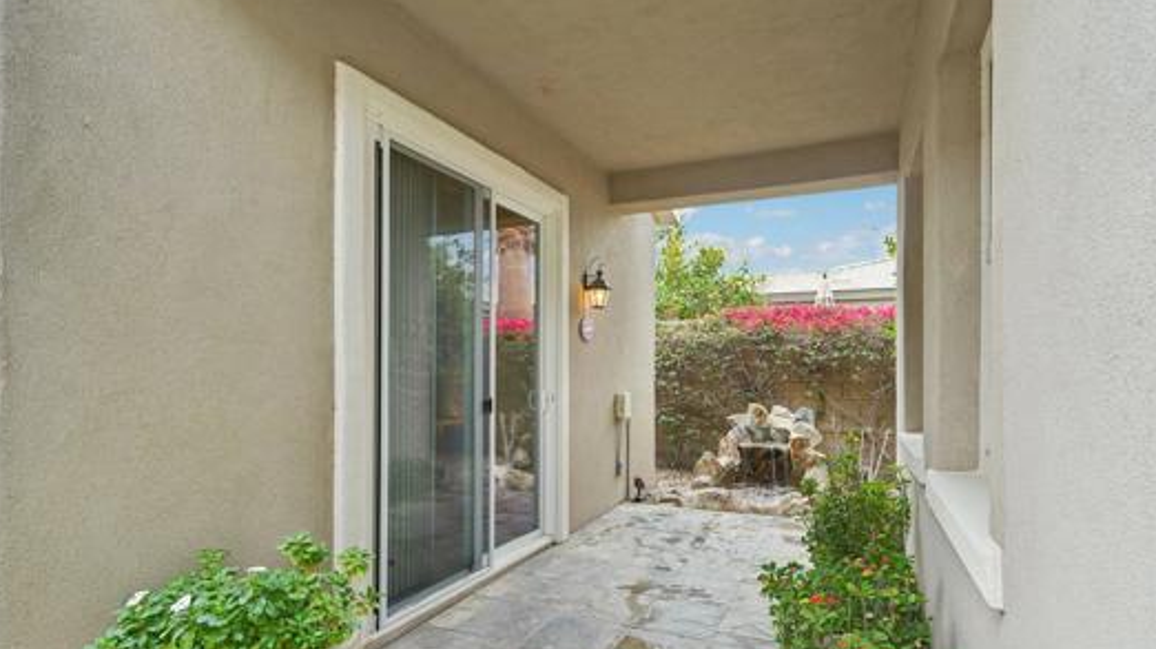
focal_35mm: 18
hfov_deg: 92.6
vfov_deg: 60.7
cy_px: 367
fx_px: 551
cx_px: 613
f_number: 8
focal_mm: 14
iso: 160
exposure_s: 1/30
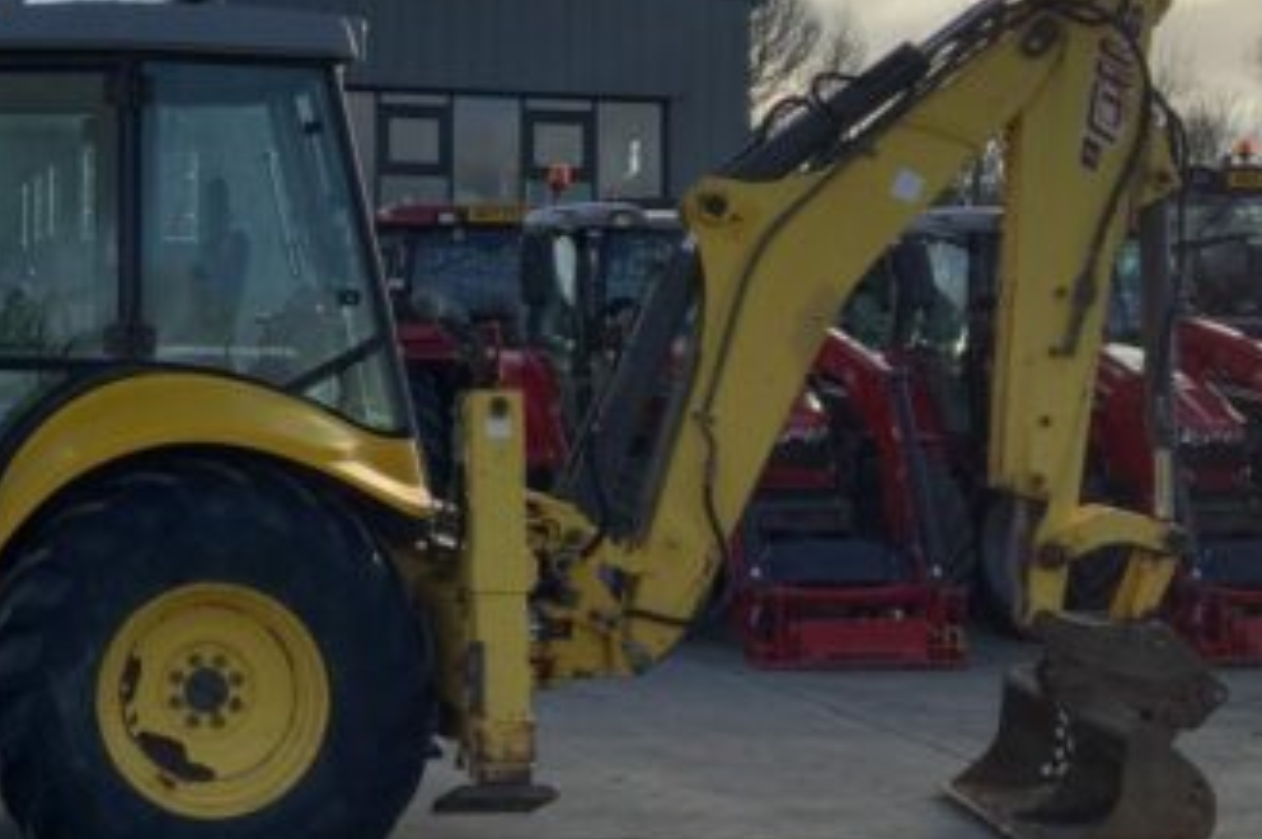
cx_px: 133
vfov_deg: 18.6
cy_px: 259
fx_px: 2556
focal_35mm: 73
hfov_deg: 26.8
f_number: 1.8
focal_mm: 3
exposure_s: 1/2427
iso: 16
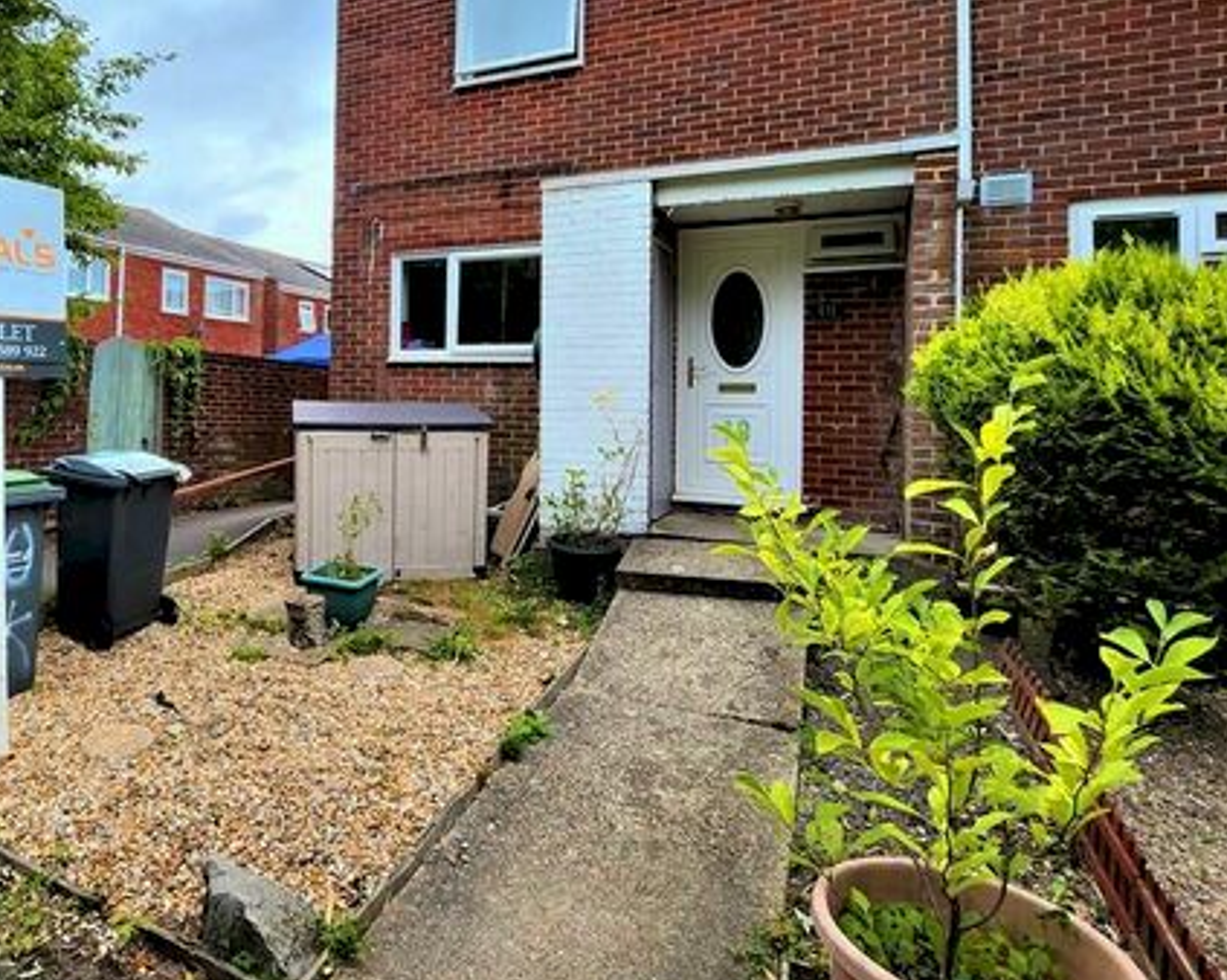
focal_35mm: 21
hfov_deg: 75.0
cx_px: 397
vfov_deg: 64.8
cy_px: 387
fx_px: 762
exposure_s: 1/380
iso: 32
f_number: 2.2
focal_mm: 1.7
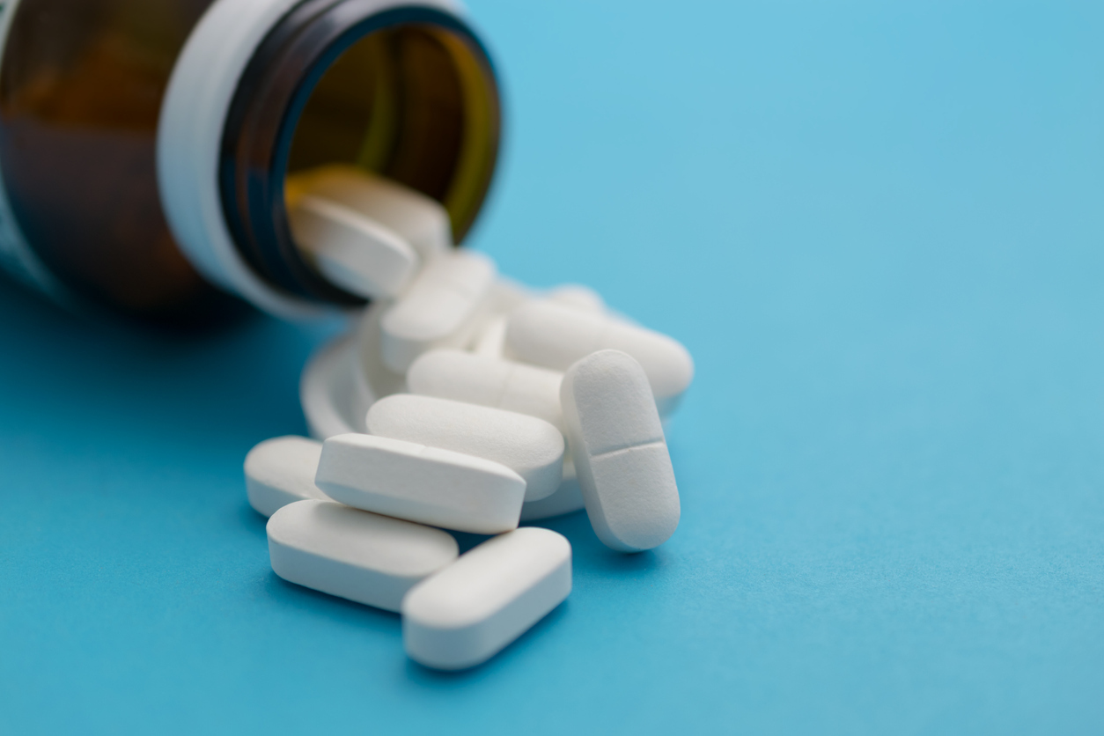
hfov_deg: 33.4
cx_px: 552
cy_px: 368
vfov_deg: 22.6
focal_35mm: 60
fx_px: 1840
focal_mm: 40
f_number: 3.2
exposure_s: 1/4
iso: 100
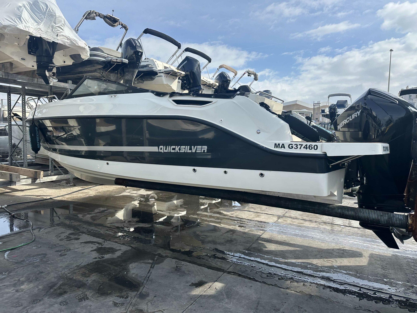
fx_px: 289
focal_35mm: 24
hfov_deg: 71.6
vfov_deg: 56.8
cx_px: 208
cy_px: 156
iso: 80
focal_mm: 6.86
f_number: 1.78
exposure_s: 1/3155
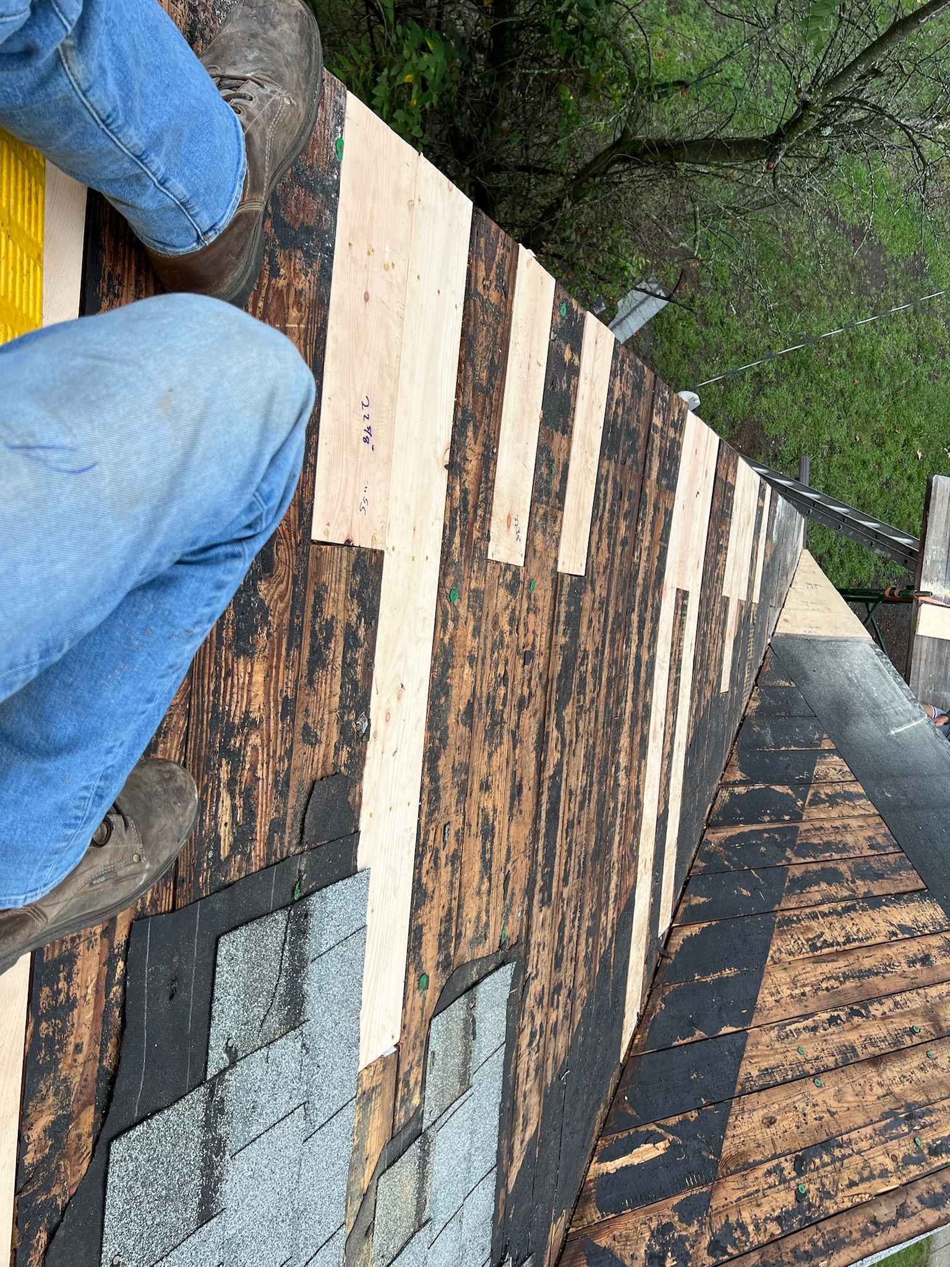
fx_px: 951
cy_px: 634
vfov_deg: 67.3
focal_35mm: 26
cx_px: 475
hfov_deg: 53.1
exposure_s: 1/982
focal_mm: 5.7
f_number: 1.5
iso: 50
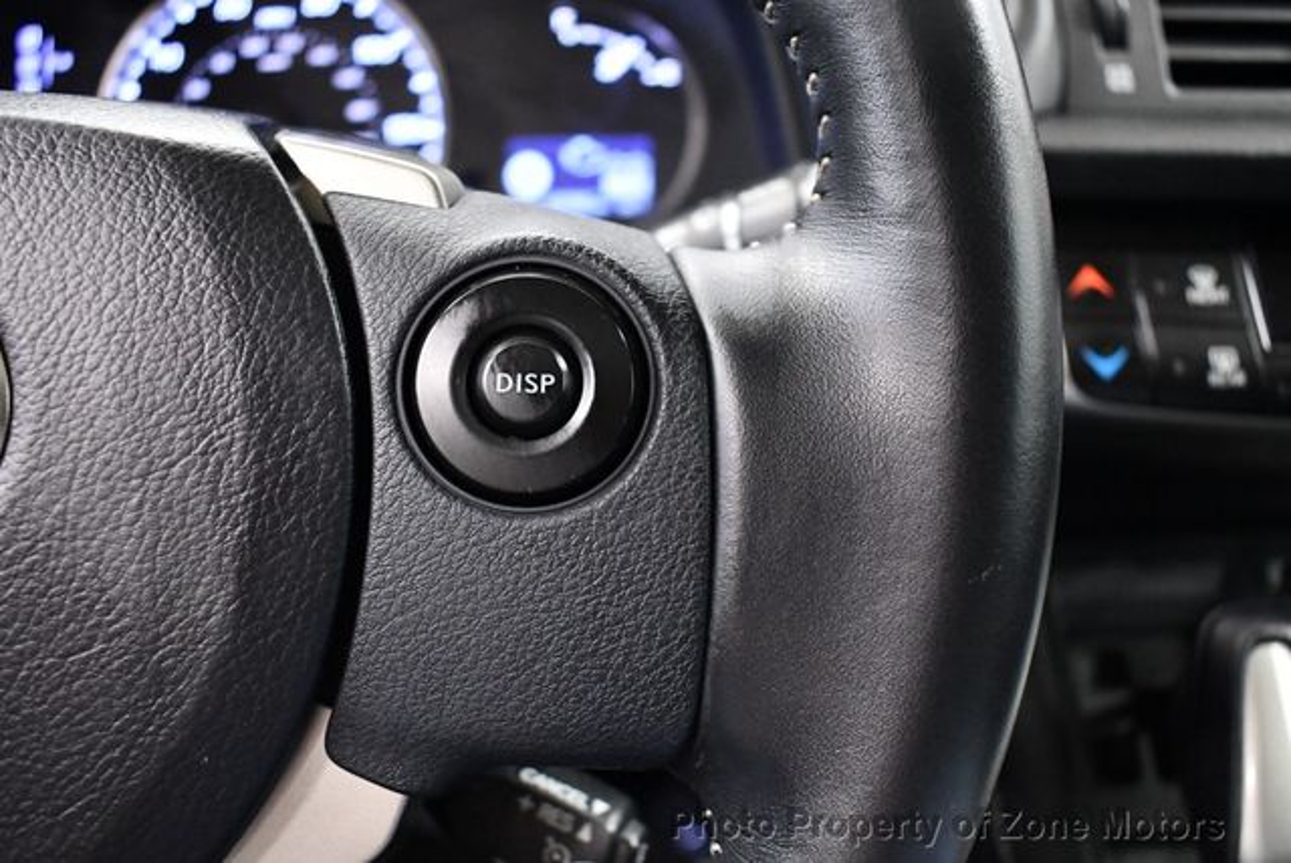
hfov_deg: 53.1
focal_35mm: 36
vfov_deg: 36.9
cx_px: 646
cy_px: 432
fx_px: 1292
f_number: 3.5
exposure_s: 1/60
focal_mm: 18
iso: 3600
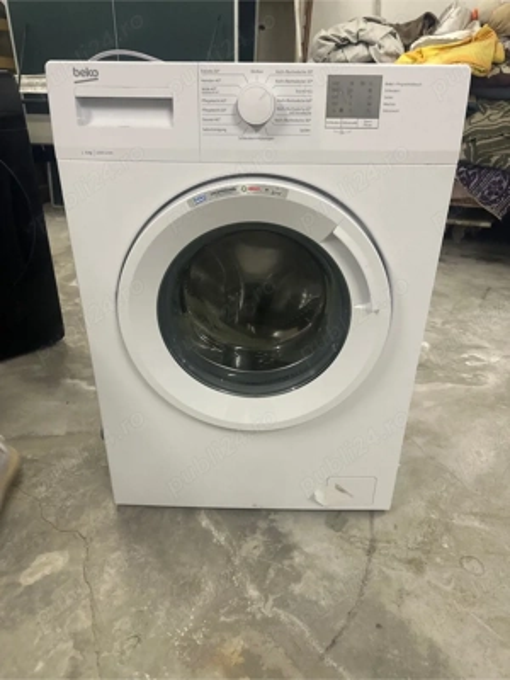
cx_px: 255
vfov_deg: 71.6
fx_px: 471
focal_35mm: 24
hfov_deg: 56.8
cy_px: 340
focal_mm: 6.86
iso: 400
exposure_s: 1/50
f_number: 1.78
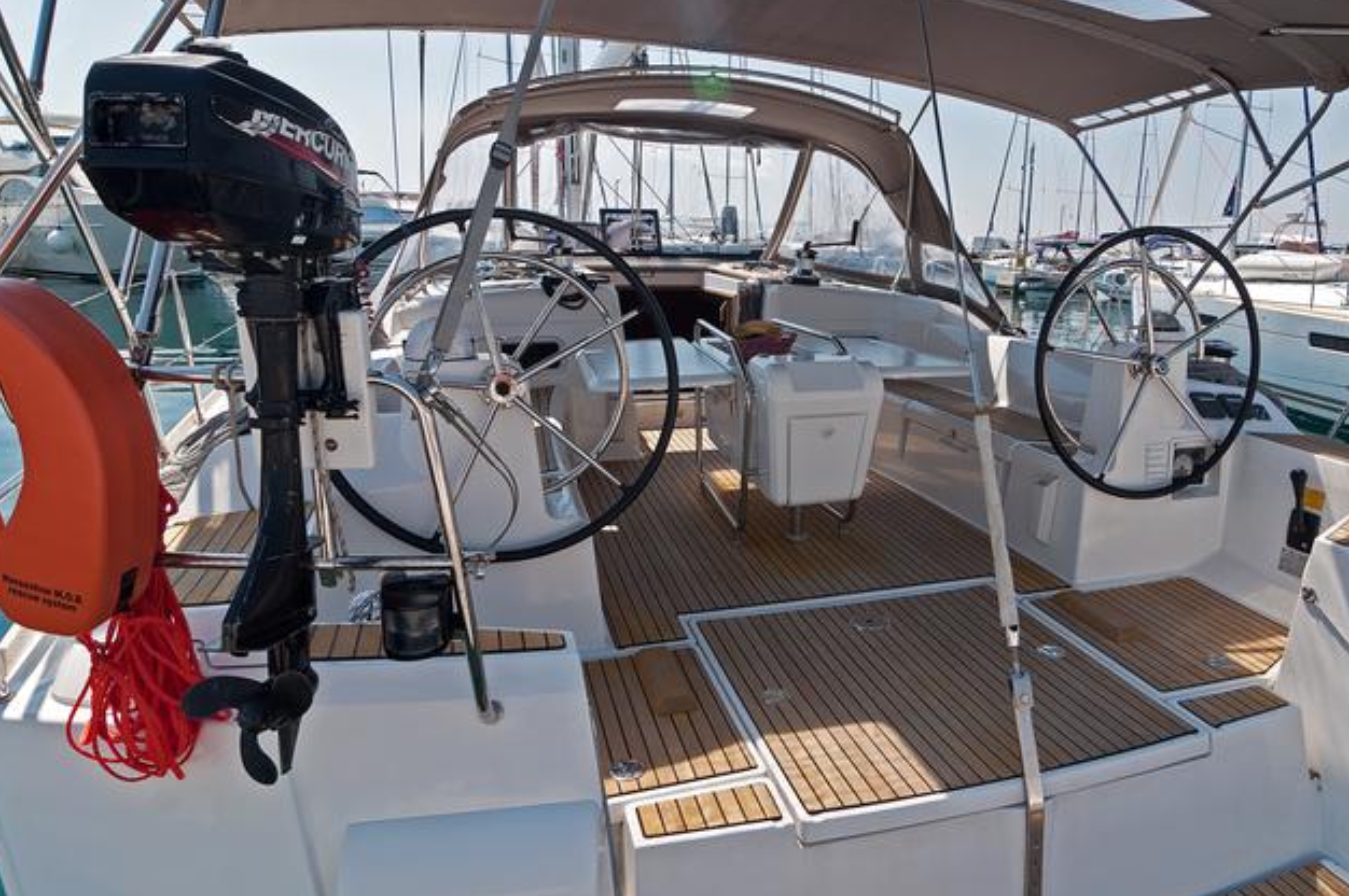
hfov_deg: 75.2
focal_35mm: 23
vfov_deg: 55.0
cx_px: 815
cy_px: 421
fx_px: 861
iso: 200
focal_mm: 12
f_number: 8
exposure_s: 1/500
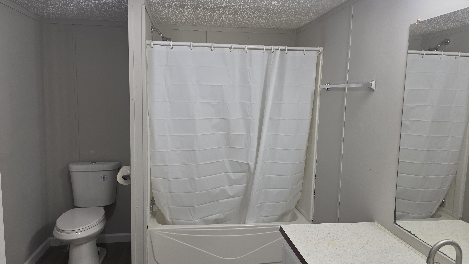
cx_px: 226
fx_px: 323
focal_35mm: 26
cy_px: 137
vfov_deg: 44.4
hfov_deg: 71.9
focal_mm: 6.3
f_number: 1.7
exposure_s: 1/120
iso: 100
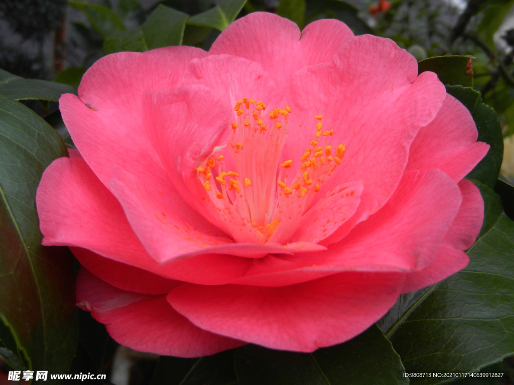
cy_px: 192
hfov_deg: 49.0
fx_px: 564
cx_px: 257
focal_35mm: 38
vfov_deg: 37.7
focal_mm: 6.9
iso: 160
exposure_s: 1/60
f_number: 4
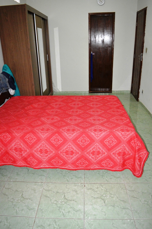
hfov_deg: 47.9
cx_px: 76
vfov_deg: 67.4
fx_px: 171
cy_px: 114
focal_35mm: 27
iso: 3200
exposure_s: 1/60
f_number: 3.5
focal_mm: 18
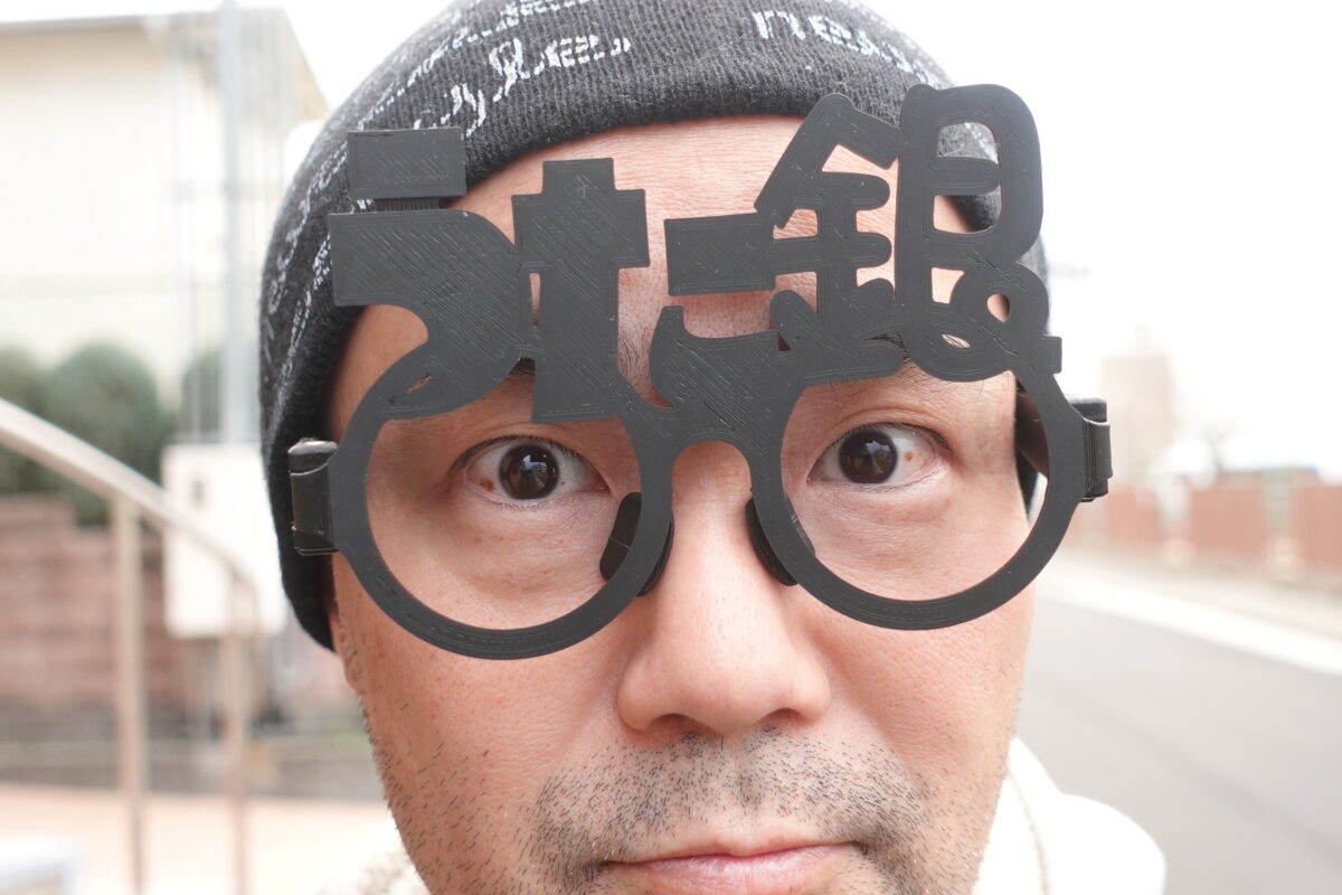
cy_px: 448
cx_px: 671
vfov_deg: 29.9
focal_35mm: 45
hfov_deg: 43.6
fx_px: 1677
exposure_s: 1/50
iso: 400
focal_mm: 16.94
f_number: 2.8
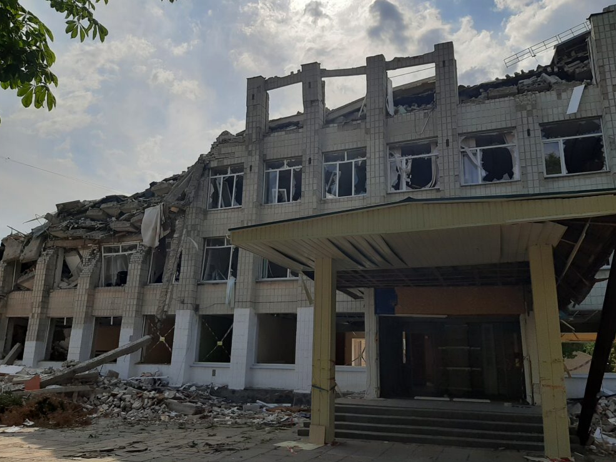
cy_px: 229
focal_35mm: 27
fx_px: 481
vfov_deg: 51.4
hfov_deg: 65.3
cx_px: 312
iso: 40
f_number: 1.7
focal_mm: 3.93
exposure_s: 1/5988
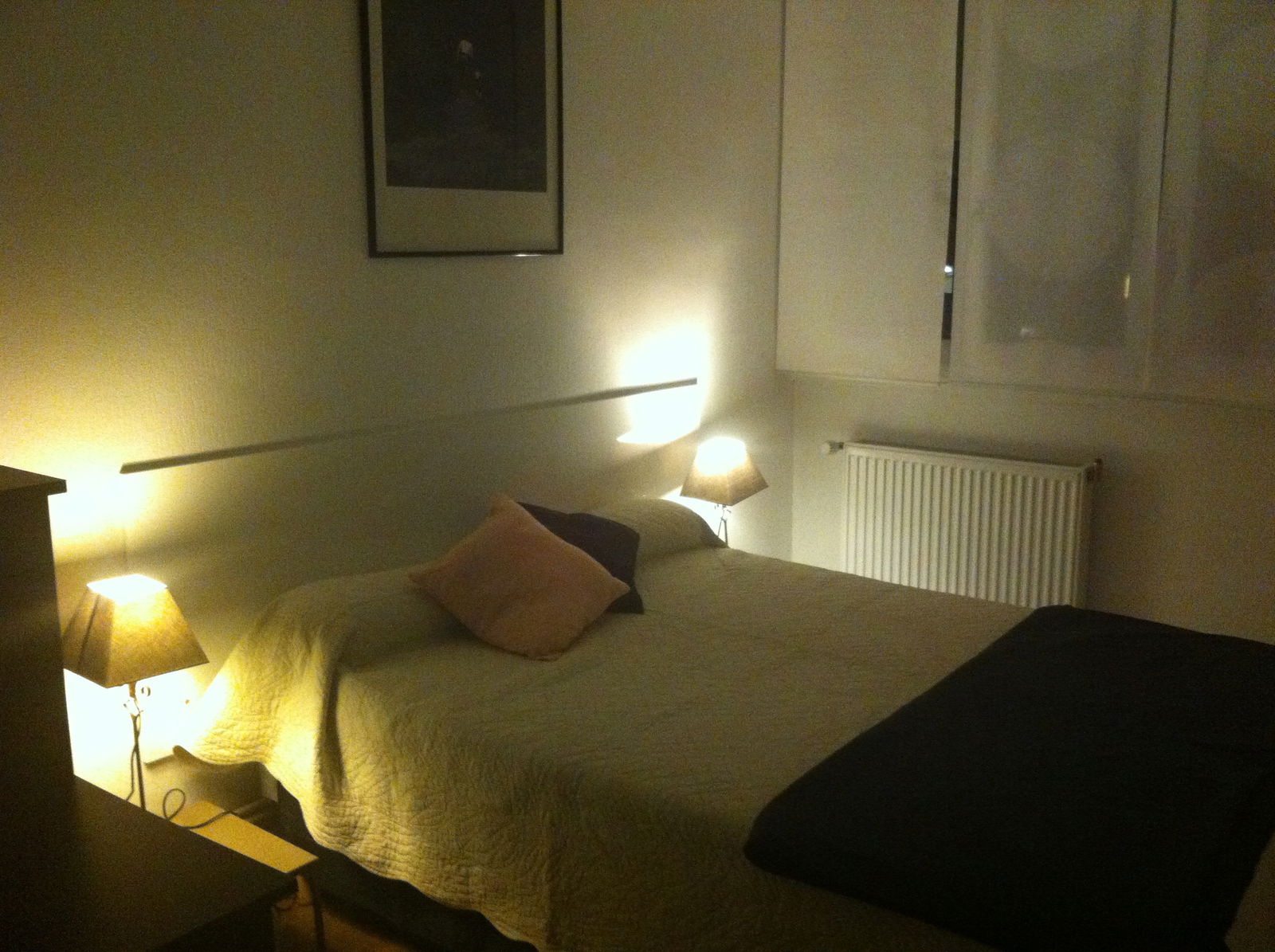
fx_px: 1287
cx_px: 638
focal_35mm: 35
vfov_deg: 40.6
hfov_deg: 52.7
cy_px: 476
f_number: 2.8
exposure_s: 1/15
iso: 640
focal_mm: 3.85
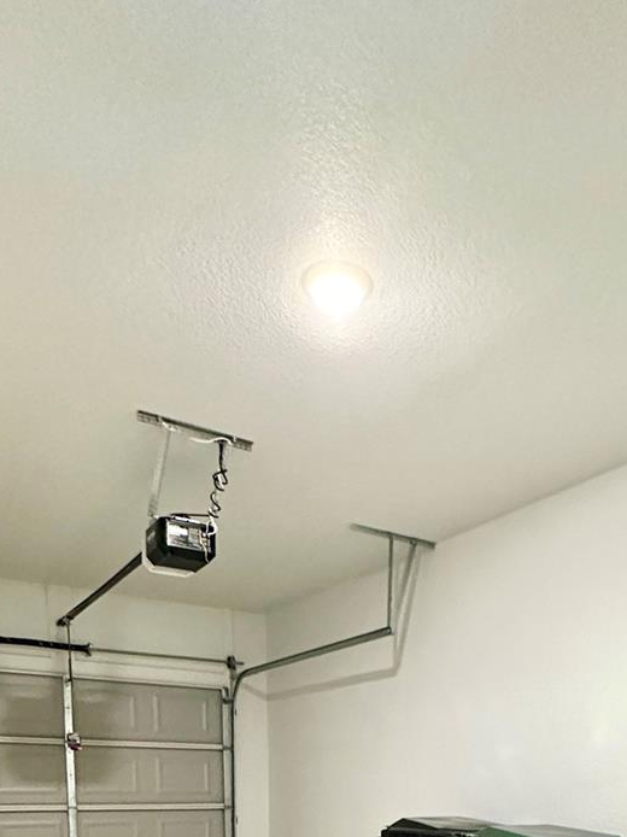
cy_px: 885
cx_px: 398
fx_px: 749
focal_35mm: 31
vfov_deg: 46.1
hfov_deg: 45.0
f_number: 2.2
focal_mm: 2.22
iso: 800
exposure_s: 1/60
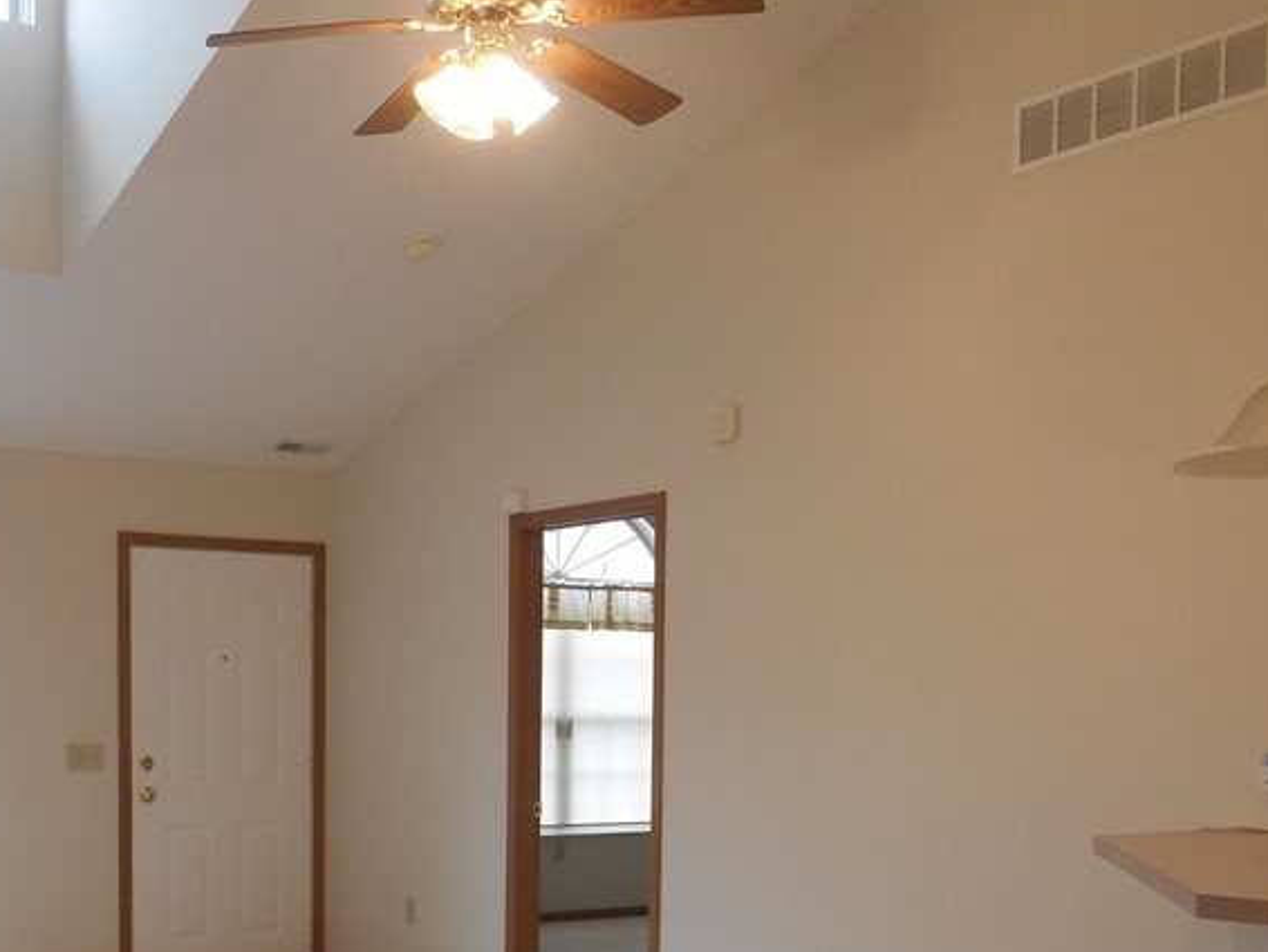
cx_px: 439
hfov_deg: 40.0
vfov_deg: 29.7
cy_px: 838
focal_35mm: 47
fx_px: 1722
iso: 180
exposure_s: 1/30
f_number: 3.4
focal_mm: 4.7
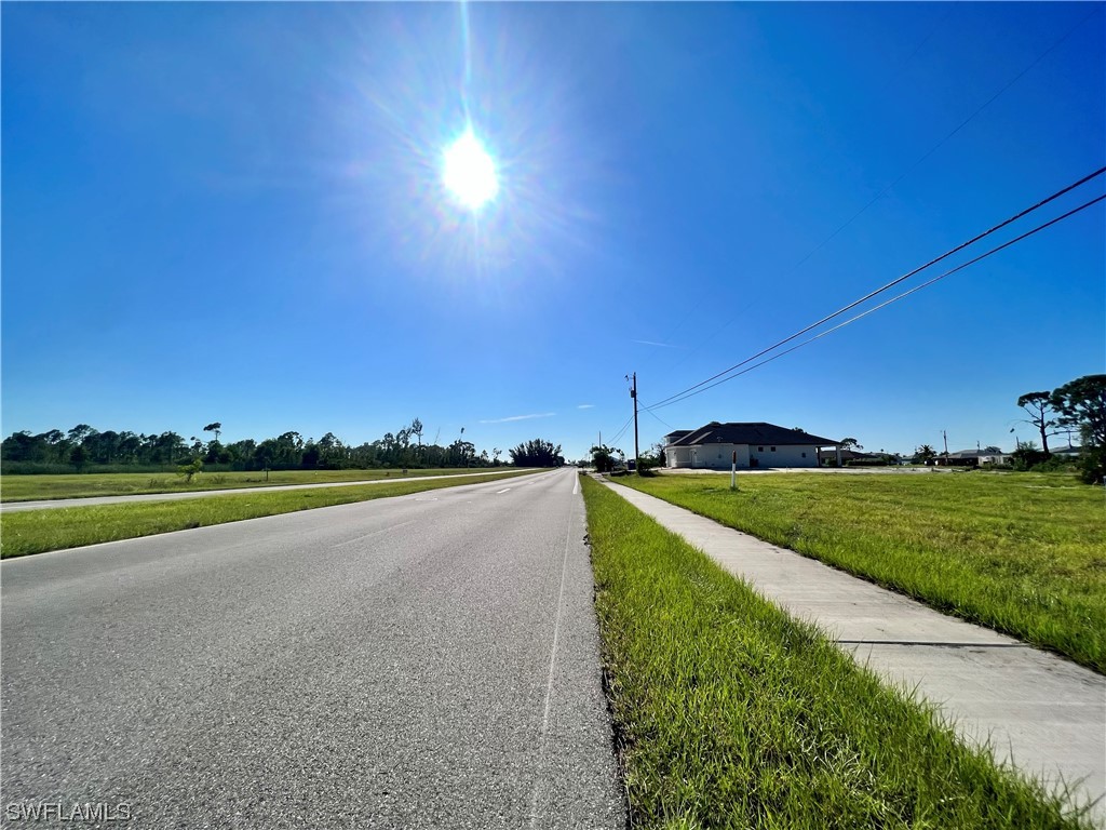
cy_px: 415
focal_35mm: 13
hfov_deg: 106.2
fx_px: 415
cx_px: 553
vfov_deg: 89.9
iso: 40
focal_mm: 1.57
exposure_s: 1/6944
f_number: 1.8
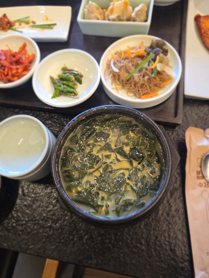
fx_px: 185
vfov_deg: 73.9
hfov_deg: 58.9
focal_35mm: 23
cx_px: 104
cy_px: 139
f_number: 1.7
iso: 250
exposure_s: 1/60
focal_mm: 6.3
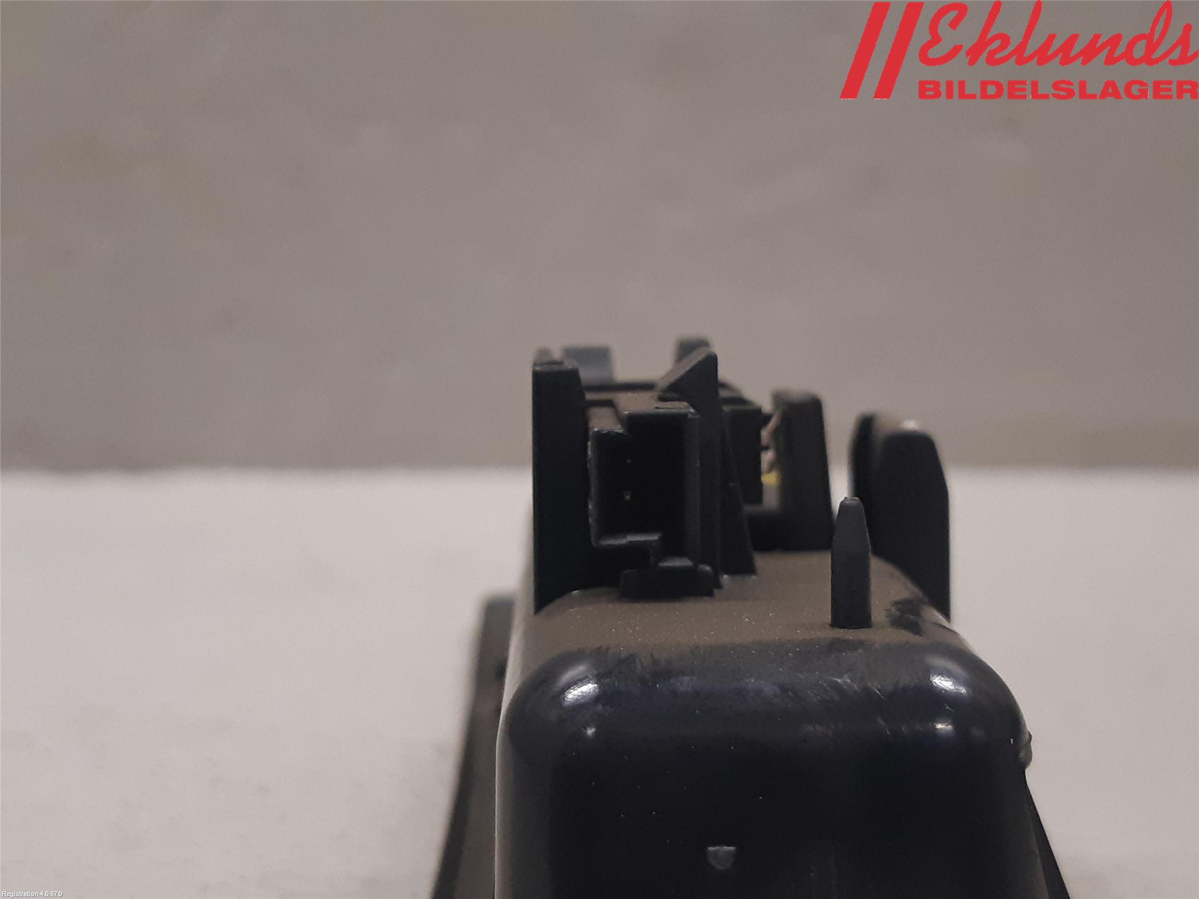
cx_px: 600
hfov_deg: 67.3
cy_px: 450
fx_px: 901
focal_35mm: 26
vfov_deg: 53.1
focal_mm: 3.93
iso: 160
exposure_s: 1/50
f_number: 1.7
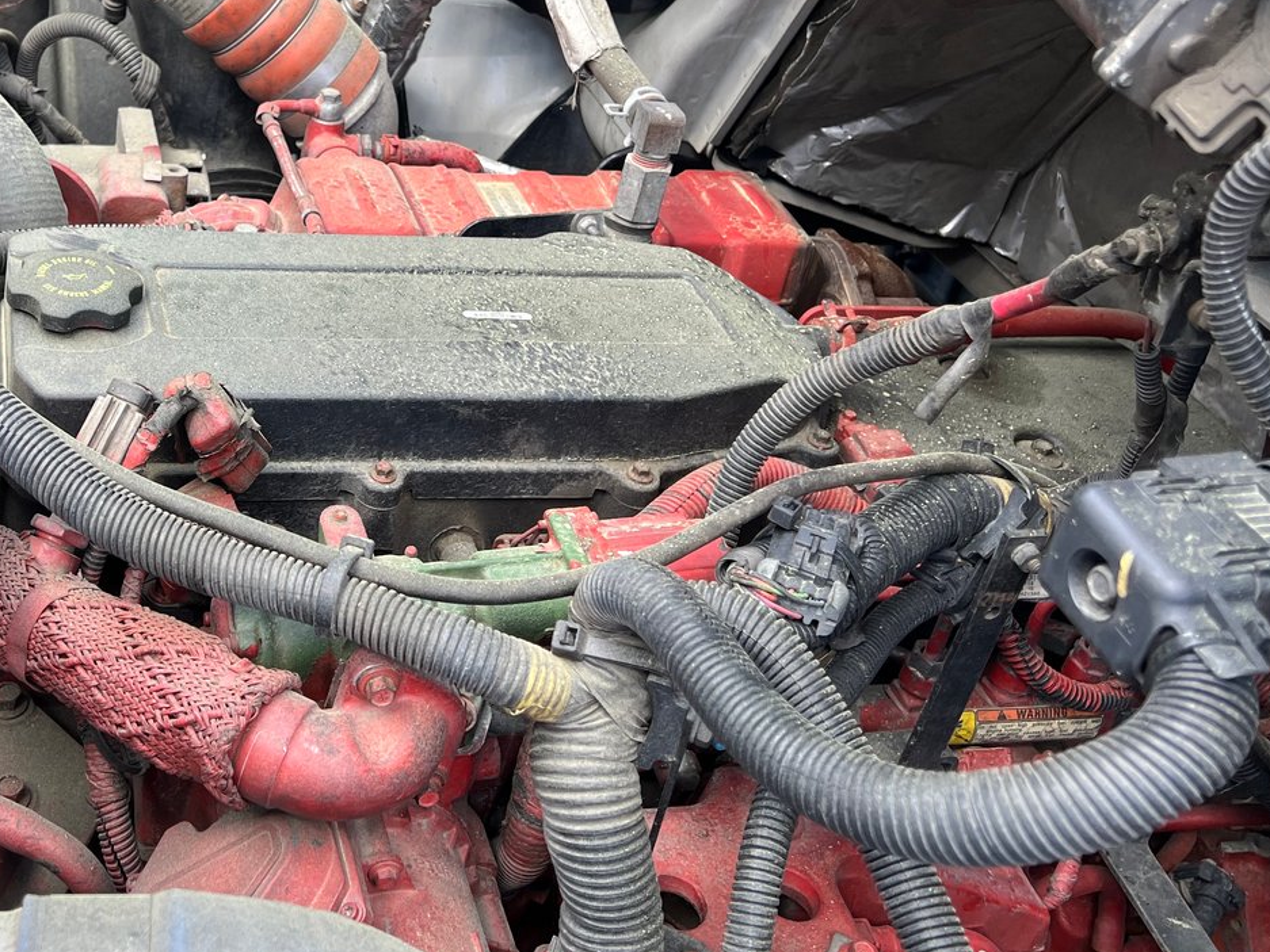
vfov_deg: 33.9
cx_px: 277
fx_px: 1541
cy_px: 288
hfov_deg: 43.0
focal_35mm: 42
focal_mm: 5.7
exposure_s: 1/248
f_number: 1.5
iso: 40
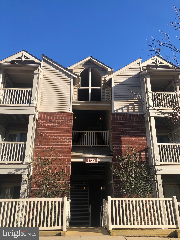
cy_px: 120
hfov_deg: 49.7
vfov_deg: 63.4
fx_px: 194
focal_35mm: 28
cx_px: 90
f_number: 1.8
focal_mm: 3.99
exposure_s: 1/1056
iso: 20
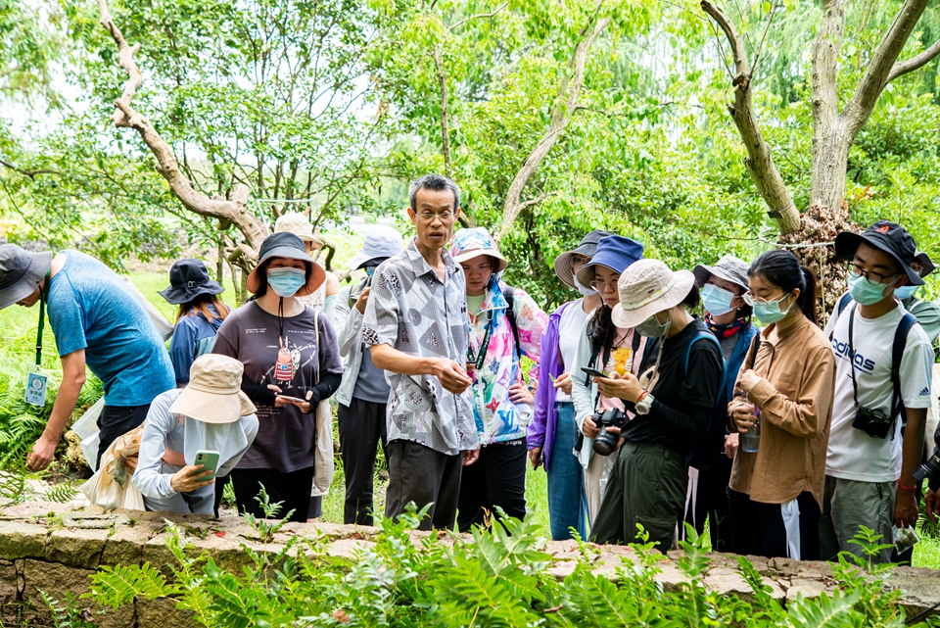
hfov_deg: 33.4
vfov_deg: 22.6
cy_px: 314
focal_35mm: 60
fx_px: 1567
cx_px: 470
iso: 400
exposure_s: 1/320
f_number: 6.3
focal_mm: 60
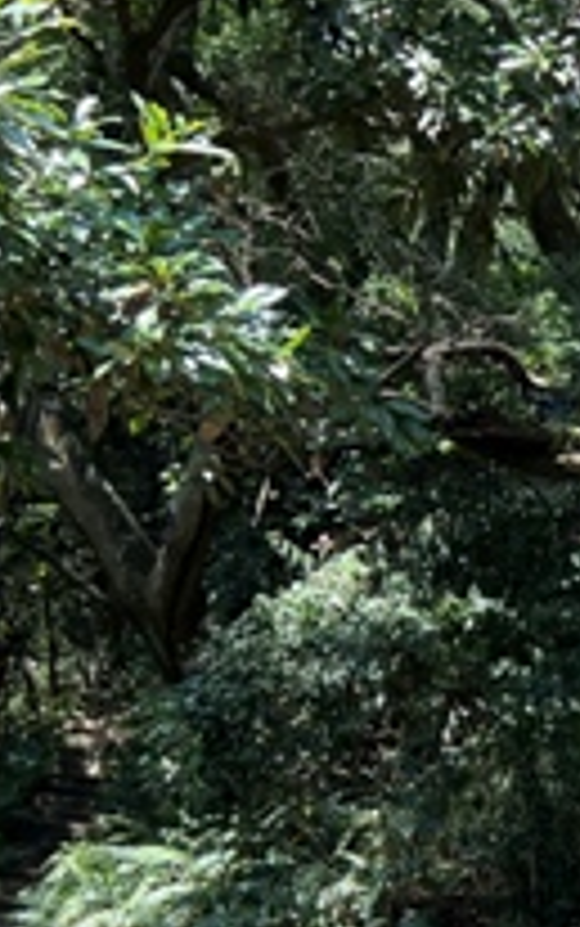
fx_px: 2702
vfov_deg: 19.1
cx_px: 1209
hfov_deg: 11.0
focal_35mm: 107
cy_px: 814
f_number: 1.5
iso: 50
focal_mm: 5.7
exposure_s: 1/533
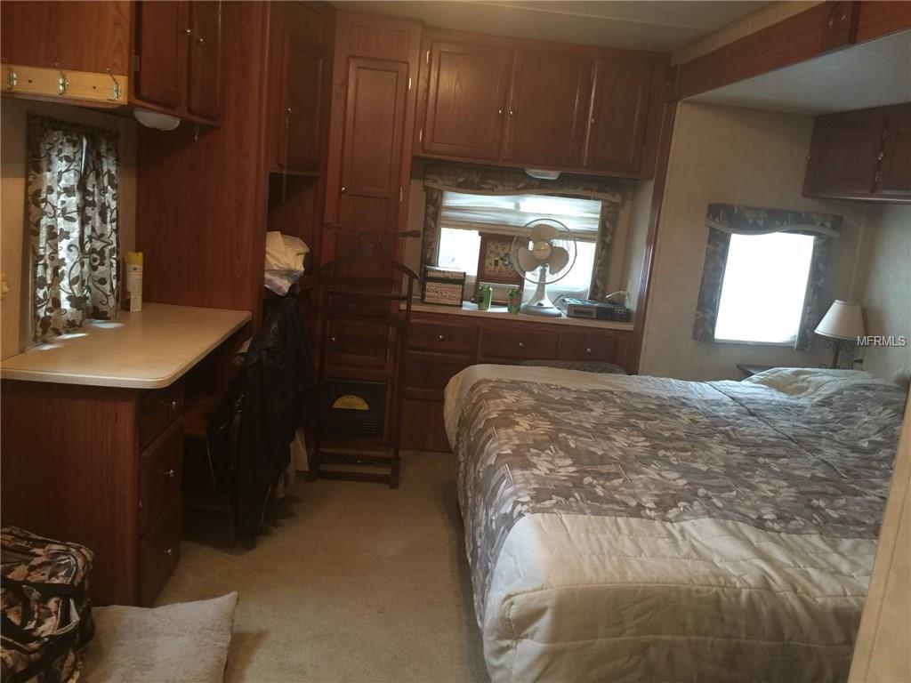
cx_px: 456
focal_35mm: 29
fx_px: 763
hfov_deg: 61.7
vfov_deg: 48.2
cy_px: 342
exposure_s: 1/4
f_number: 2.2
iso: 80
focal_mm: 4.15
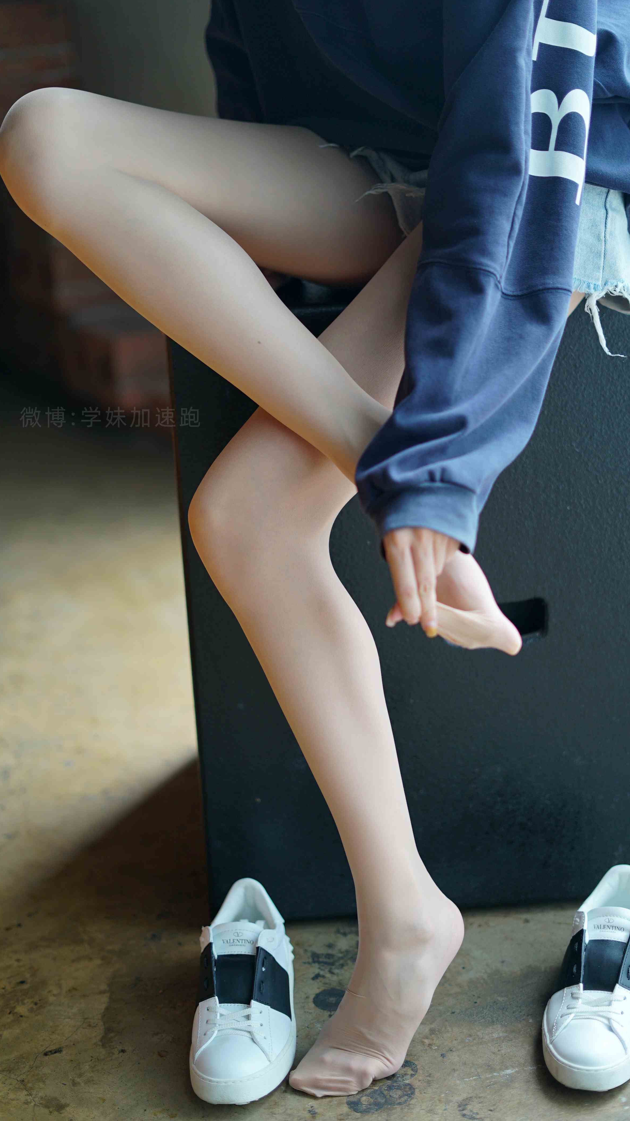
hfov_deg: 22.6
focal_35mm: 53
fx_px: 1574
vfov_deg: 39.2
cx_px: 321
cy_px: 554
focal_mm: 50
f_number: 1.8
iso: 160
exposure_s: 1/160
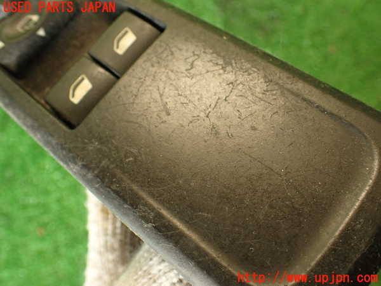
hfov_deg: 56.8
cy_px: 143
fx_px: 352
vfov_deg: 44.2
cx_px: 190
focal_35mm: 32
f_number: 2.4
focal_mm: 5.79
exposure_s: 1/30
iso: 250
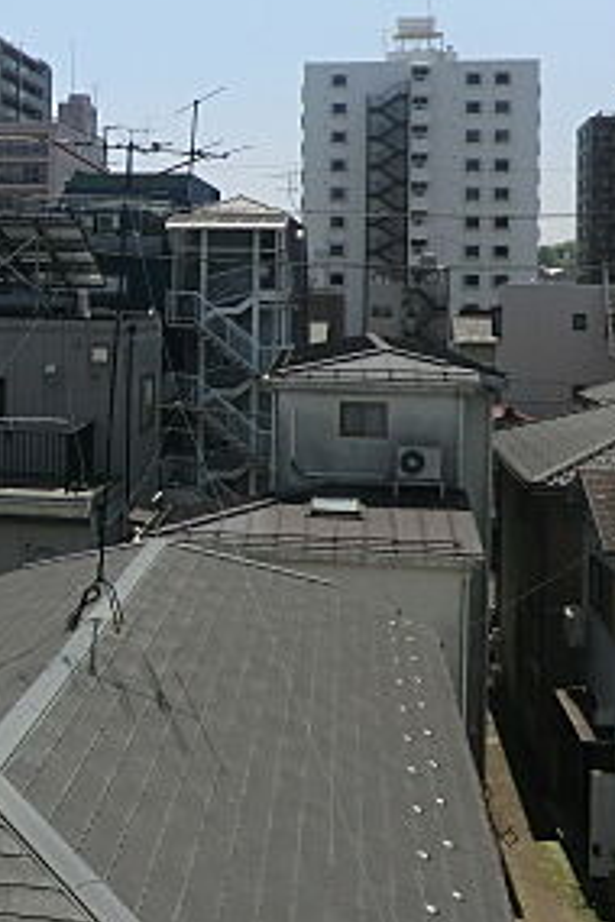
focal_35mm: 56
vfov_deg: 35.3
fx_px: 1435
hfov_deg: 22.8
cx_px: -65
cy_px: 311
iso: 80
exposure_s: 1/320
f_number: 7.5
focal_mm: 4.3
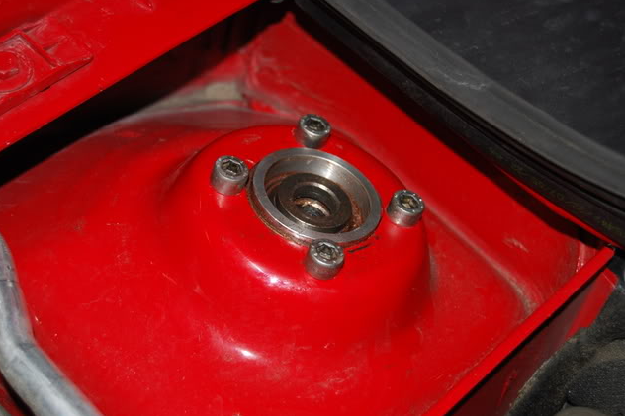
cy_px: 207
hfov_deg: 26.7
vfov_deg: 17.9
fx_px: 1319
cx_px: 311
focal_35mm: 76
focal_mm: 50
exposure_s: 1/60
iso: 200
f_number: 5.6
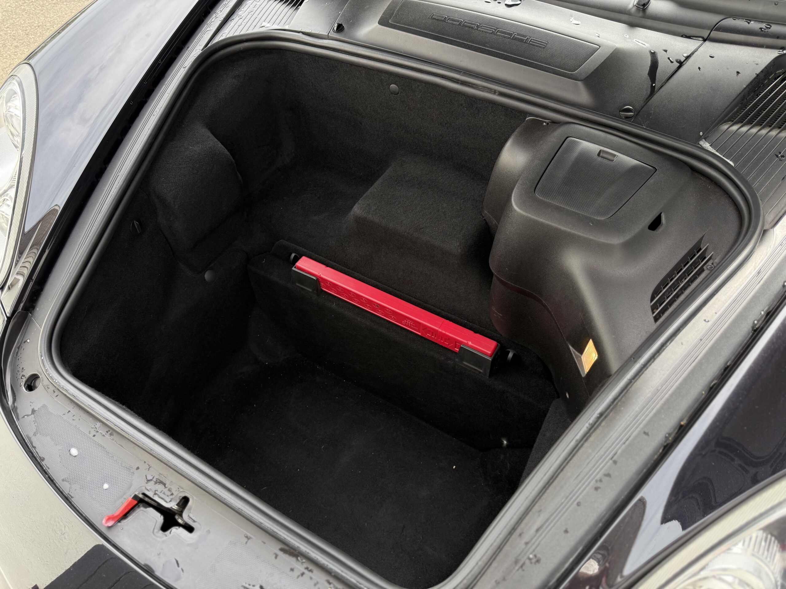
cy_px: 294
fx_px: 545
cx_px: 393
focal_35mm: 24
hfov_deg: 71.6
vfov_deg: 56.8
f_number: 1.78
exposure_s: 1/423
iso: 100
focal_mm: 6.76
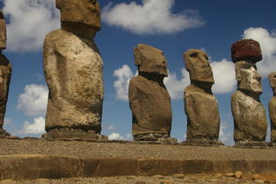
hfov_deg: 39.7
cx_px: 117
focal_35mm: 50
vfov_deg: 27.1
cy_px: 93
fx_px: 381
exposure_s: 1/125
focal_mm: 23
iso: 200
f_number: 6.7
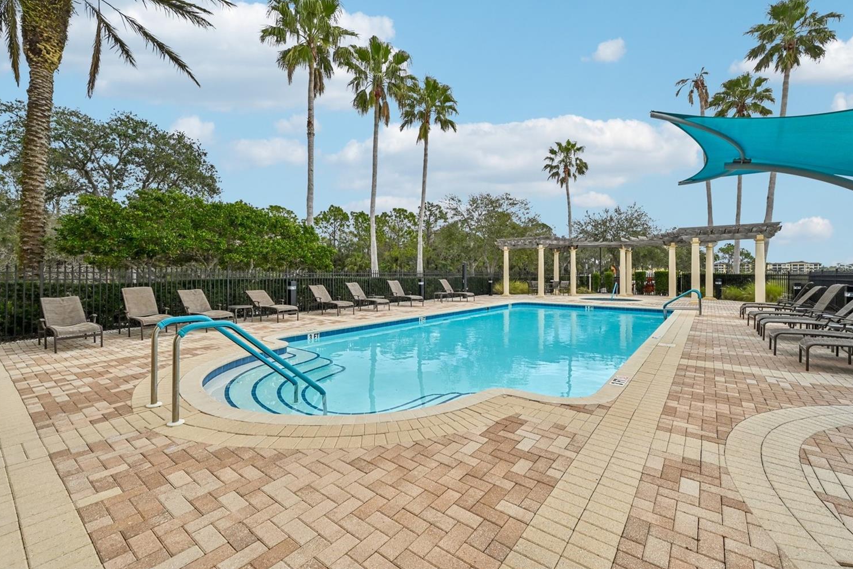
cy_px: 267
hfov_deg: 100.4
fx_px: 355
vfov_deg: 77.3
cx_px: 432
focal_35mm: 15
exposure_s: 1/1600
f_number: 8
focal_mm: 14
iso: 400
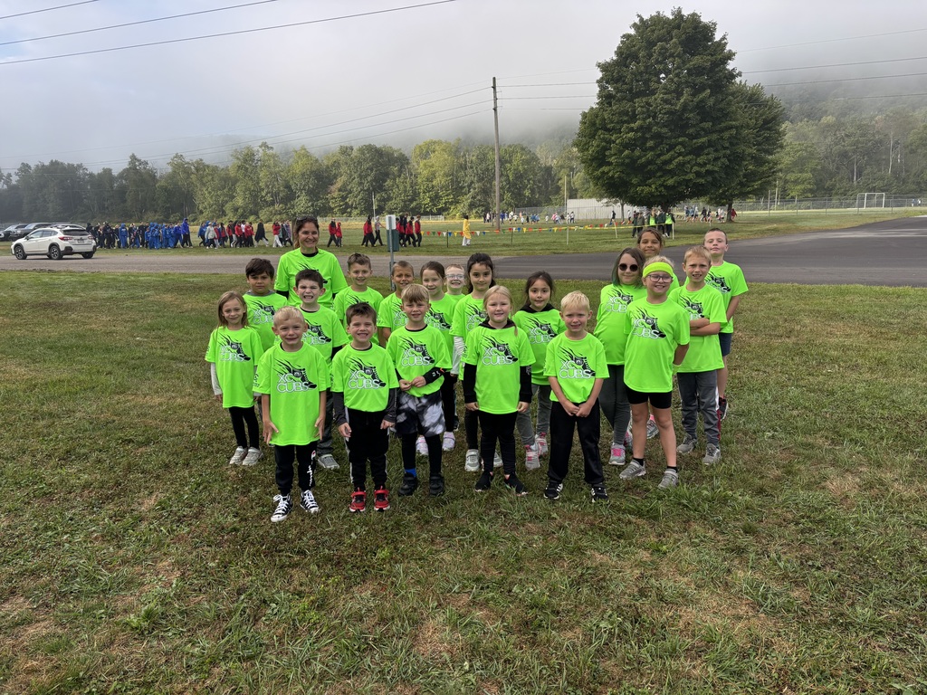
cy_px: 348
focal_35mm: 26
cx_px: 464
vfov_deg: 53.1
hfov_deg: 67.3
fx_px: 696
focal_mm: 5.96
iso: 50
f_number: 1.6
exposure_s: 1/865
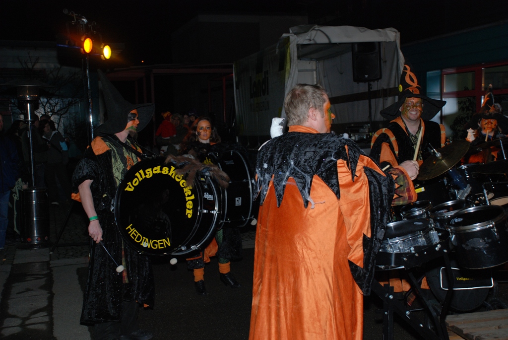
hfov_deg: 41.1
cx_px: 254
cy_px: 170
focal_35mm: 48
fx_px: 678
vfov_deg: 28.1
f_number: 4.2
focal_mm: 32
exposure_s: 1/60
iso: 360
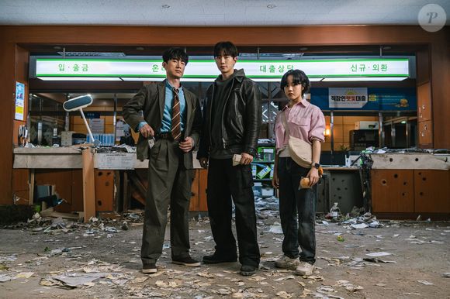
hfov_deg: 57.3
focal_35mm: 33
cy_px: 150
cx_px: 225
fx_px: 412
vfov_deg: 39.9
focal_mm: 33
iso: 320
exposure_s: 1/100
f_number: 4
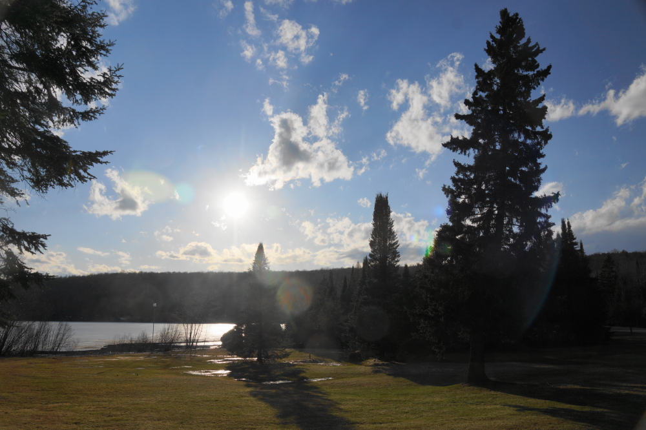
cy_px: 215
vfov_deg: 47.9
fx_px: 484
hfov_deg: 67.4
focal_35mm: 27
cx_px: 323
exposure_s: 1/500
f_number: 8
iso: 100
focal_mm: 18
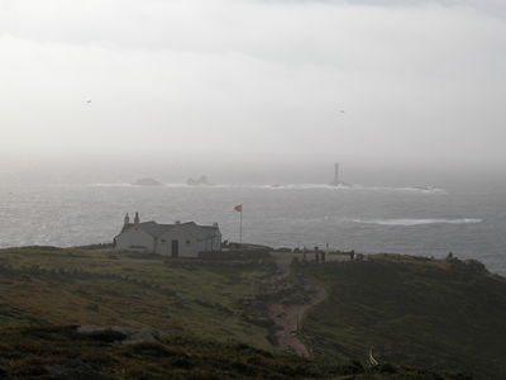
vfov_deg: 13.8
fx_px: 1564
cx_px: 253
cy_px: 190
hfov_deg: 18.4
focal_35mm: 107
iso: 100
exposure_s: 1/786
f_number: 7.4
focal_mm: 27.3
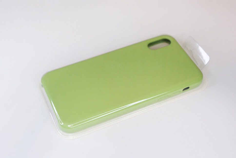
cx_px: 118
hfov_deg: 33.4
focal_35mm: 60
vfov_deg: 22.7
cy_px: 79
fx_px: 394
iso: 1600
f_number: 5.6
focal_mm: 40
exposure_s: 1/160
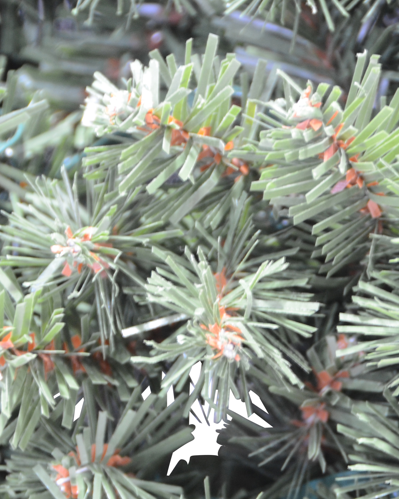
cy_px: 254
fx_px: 4059
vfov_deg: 7.0
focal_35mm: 275
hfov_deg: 5.6
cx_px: 348
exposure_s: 1/2
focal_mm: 90
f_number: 5.3
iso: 640
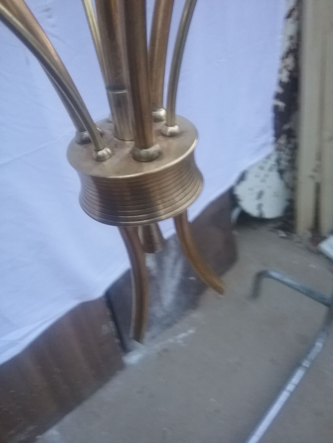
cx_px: 166
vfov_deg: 58.4
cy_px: 222
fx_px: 398
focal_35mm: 31
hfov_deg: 45.4
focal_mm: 3.3
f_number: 2.2
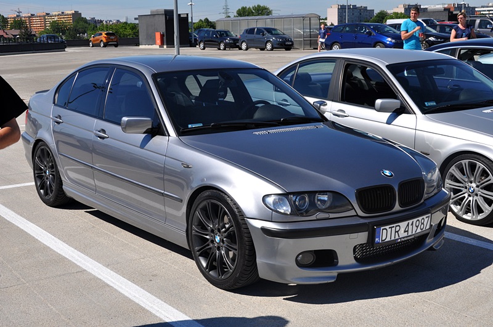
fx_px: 656
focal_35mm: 48
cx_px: 246
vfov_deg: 28.0
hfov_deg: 41.2
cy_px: 164
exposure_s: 1/400
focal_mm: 32
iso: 200
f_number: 10
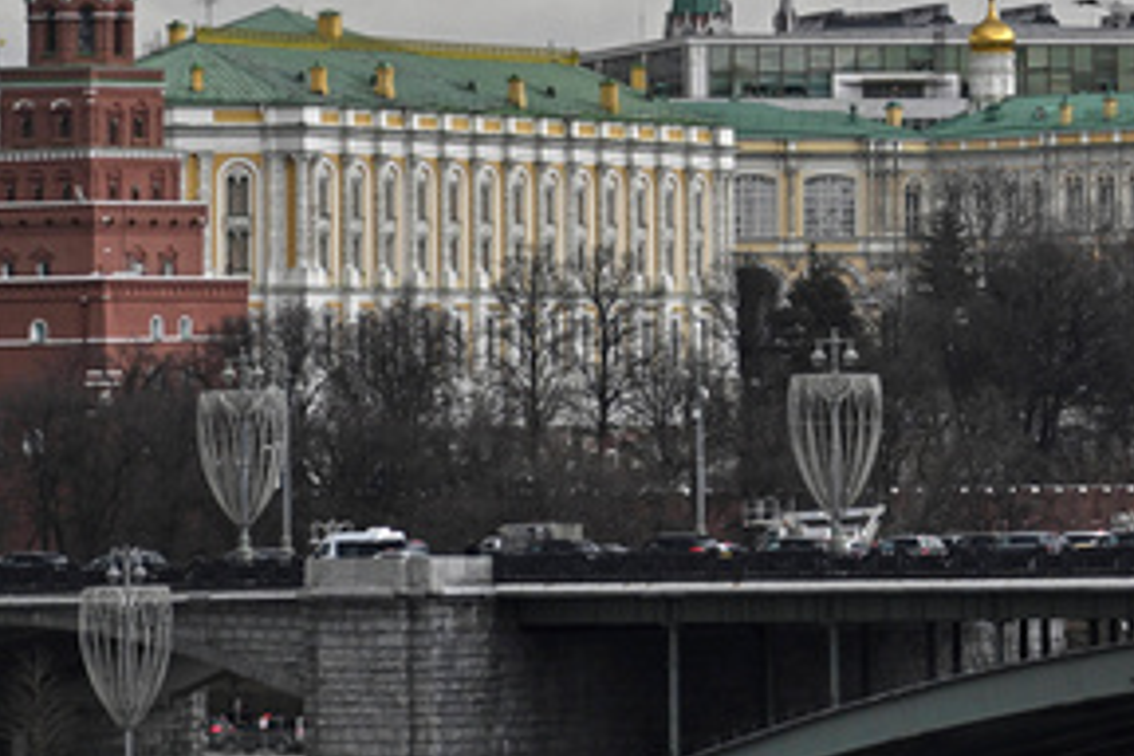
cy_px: -183
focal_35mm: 331
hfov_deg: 6.2
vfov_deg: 4.1
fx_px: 10426
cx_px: 1540
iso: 125
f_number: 3.2
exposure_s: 1/500
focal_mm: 93
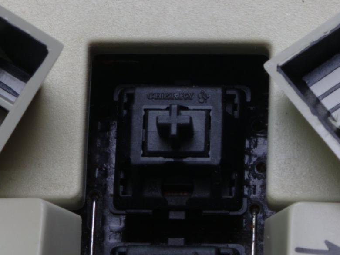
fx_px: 2142
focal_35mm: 218
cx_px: 195
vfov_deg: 6.8
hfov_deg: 9.1
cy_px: 43
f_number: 16
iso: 100
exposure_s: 4
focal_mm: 55
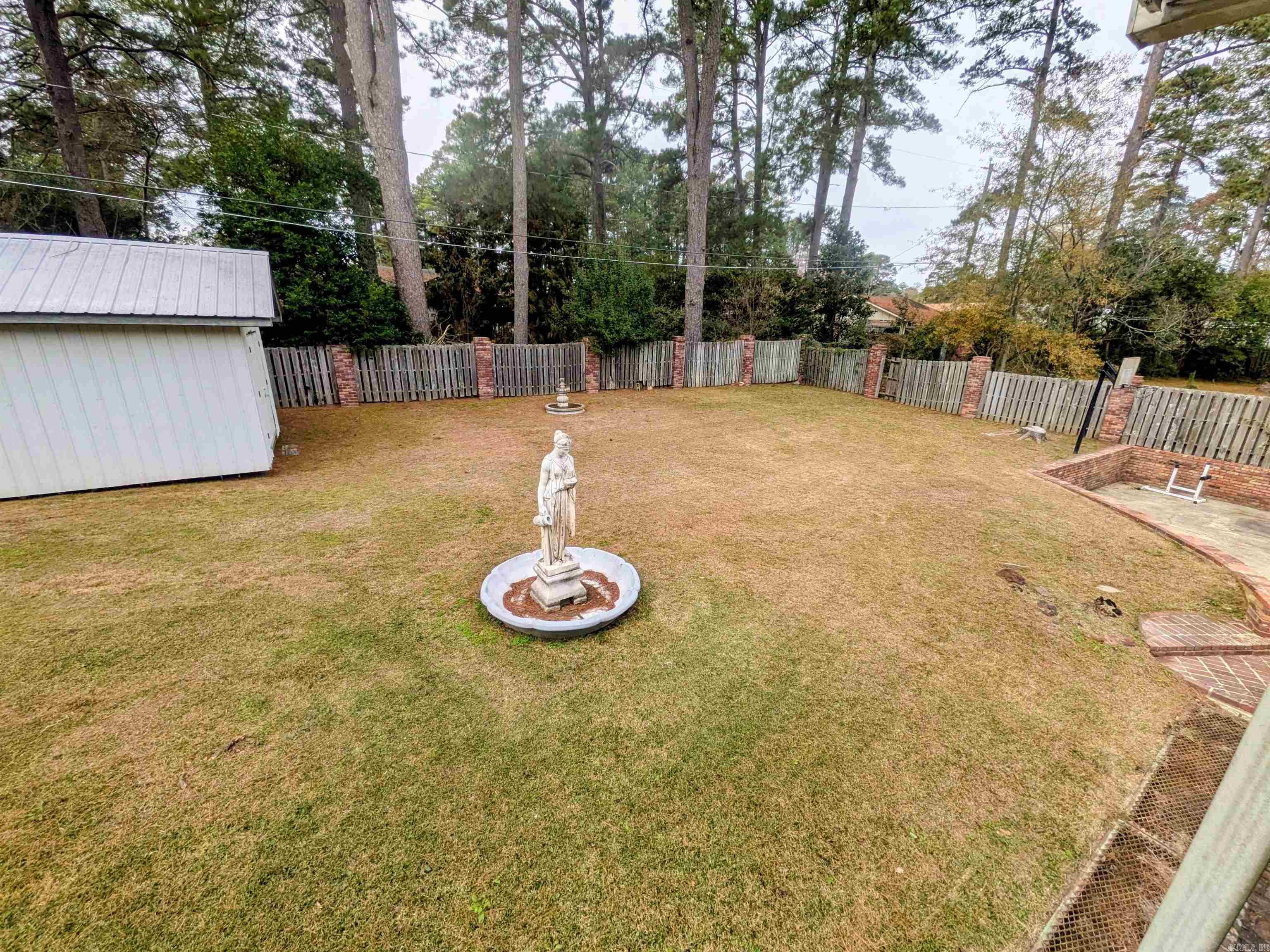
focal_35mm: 14
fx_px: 514
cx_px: 635
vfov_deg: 85.7
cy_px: 476
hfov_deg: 102.1
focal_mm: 1.85
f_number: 2.2
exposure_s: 1/925
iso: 55
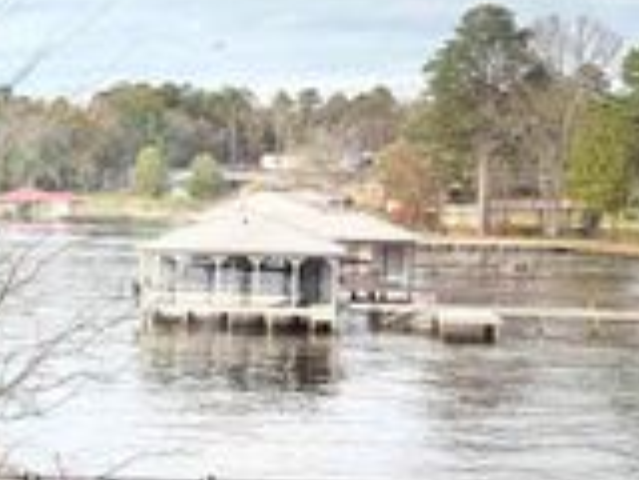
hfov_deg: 22.6
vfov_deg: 18.2
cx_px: -80
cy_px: 302
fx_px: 1495
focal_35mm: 81
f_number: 1.6
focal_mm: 5.96
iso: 50
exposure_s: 1/489
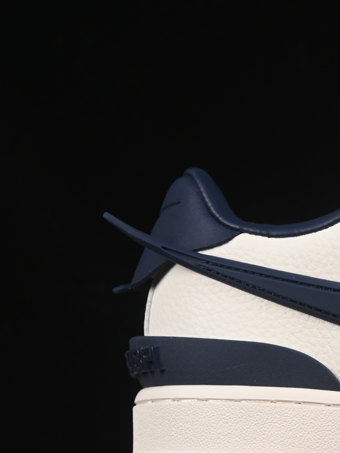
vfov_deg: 10.1
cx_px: 532
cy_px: 262
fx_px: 2567
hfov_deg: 7.4
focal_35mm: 196
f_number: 8
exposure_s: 1/80
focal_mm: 50
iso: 160
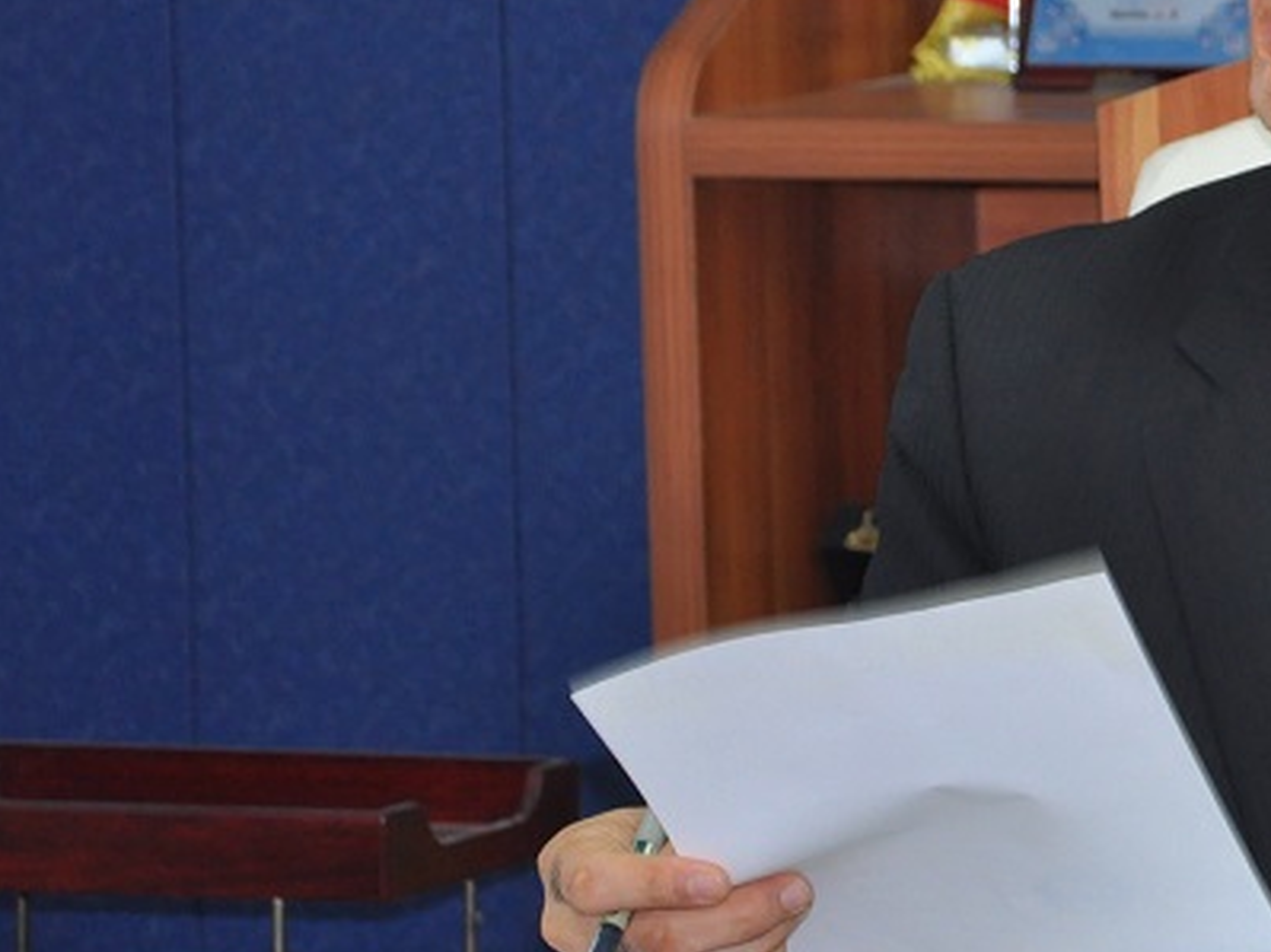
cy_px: 509
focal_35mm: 331
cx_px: 1456
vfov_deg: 4.5
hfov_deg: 6.0
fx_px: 12150
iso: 800
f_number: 5.6
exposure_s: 1/60
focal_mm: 92
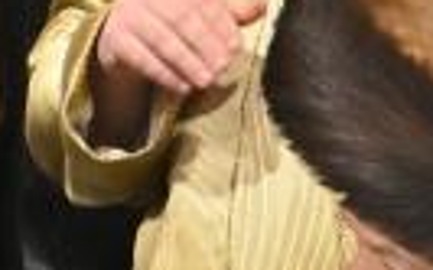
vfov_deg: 0.6
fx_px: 27684
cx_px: 358
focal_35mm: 2347
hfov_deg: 0.9
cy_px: 101
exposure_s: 1/200
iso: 500
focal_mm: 200
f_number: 2.8
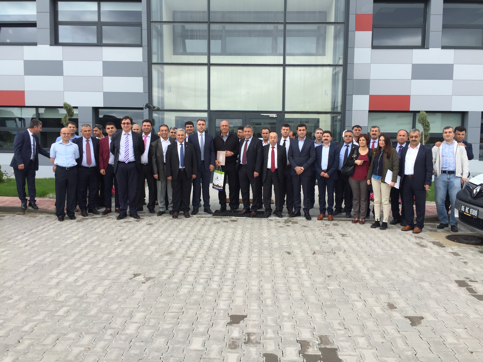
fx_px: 405
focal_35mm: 29
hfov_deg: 61.7
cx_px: 242
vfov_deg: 48.2
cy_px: 181
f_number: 2.2
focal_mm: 4.15
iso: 32
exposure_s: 1/565
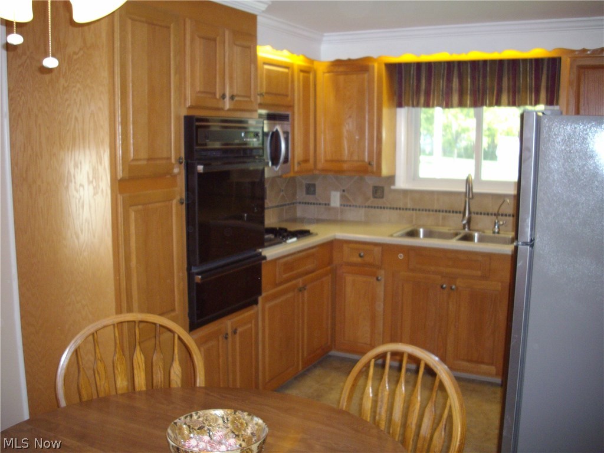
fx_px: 646
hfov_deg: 50.1
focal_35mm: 37
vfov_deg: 38.7
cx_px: 302
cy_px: 226
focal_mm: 6.2
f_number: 2.8
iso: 193
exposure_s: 1/50
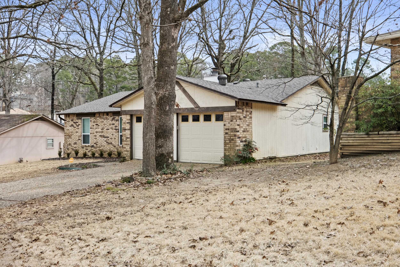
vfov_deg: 36.9
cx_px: 200
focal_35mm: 36
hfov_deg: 53.1
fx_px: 400
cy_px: 134
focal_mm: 24
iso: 200
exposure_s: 1/30
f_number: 8
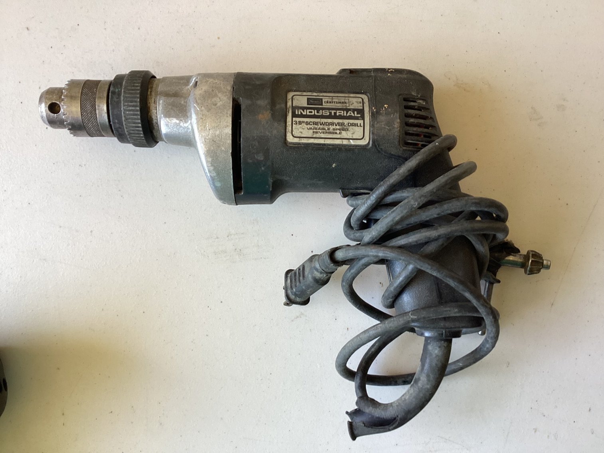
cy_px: 226
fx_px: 541
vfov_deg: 45.4
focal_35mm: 31
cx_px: 302
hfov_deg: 58.3
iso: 80
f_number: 2.4
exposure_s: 1/120
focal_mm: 3.3
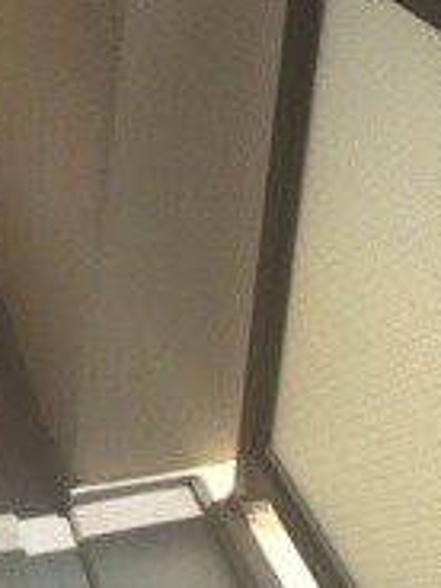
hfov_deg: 20.1
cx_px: 131
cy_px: -115
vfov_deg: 24.3
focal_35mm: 73
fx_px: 1240
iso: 40
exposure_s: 1/2283
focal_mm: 4.12
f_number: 2.2
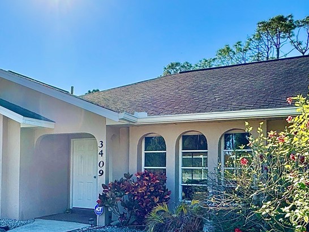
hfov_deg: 43.7
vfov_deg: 34.8
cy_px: 158
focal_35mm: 41
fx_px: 366
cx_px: 63
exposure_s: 1/1536
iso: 50
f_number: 2.2
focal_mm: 2.22
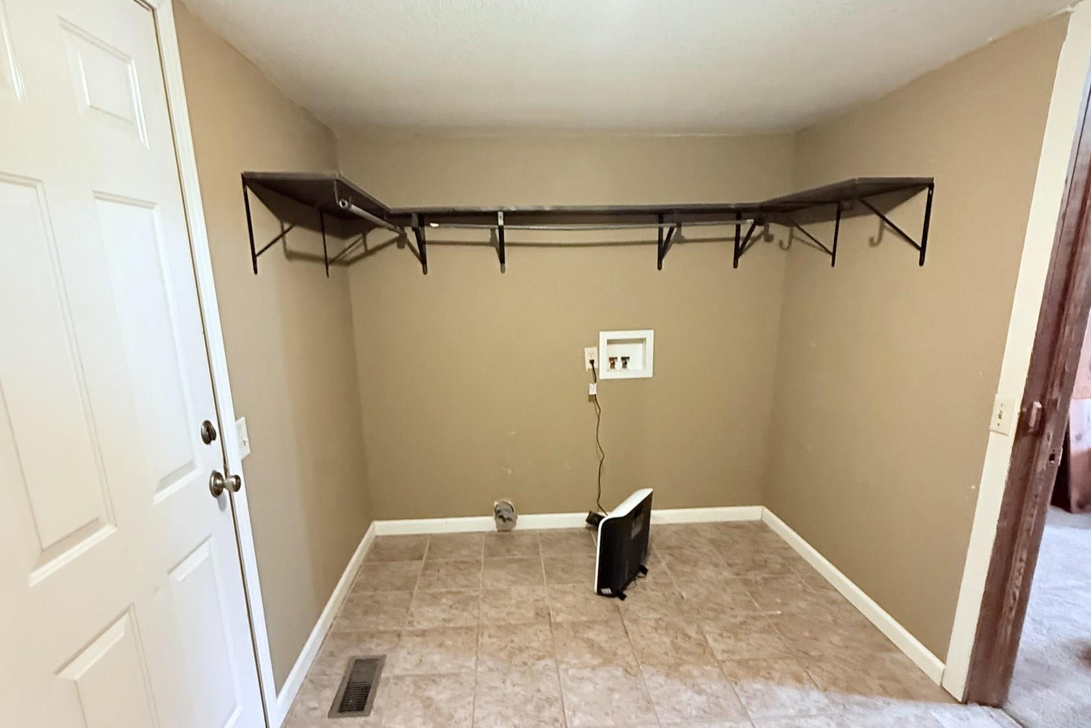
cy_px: 434
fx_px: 606
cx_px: 536
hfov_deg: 84.0
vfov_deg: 61.4
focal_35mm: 20
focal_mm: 2.22
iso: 1000
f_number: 2.2
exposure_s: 1/40
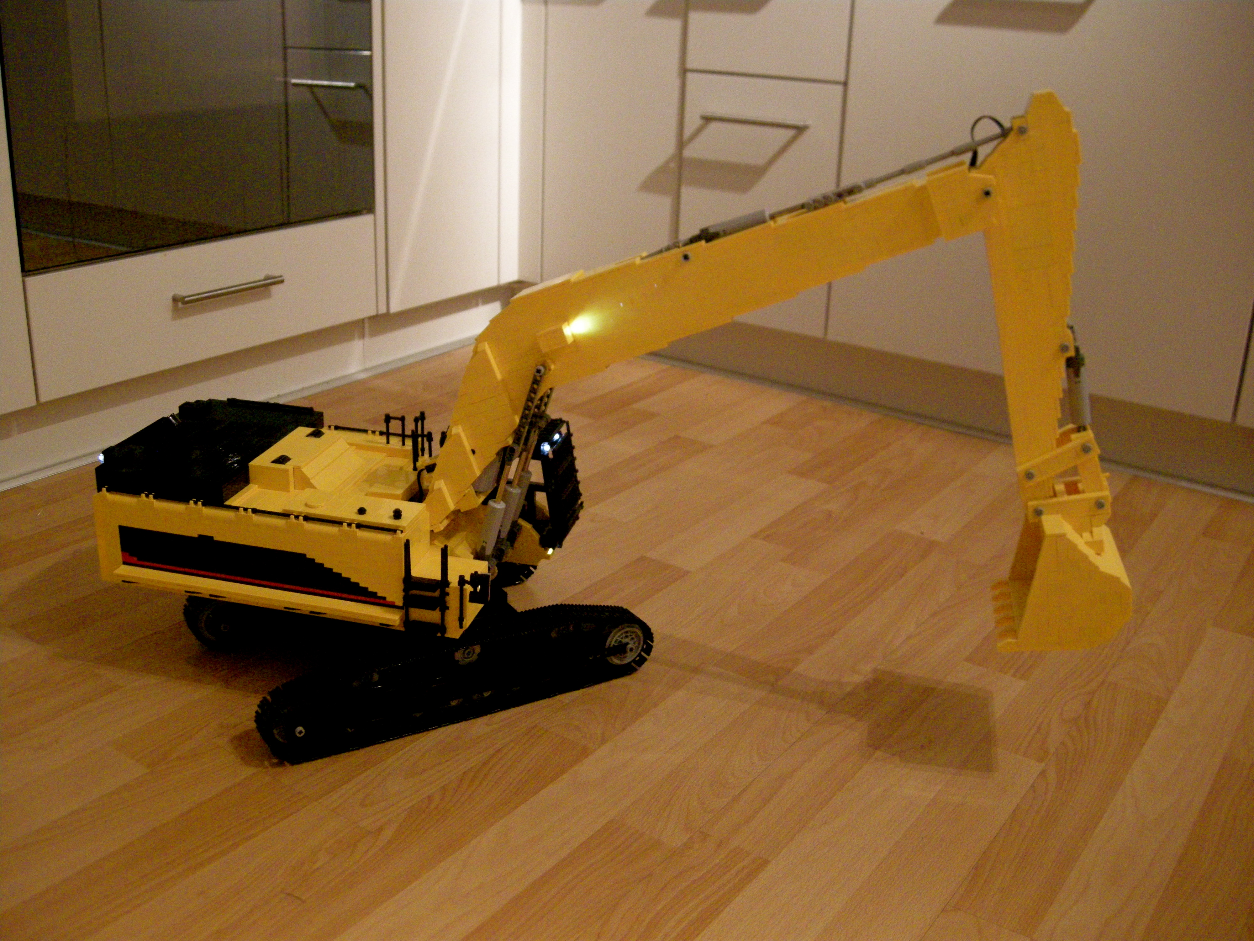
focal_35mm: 35
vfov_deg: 40.7
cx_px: 627
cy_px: 470
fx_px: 1268
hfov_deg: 52.6
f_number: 2.7
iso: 710
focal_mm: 7.5
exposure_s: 1/7.9
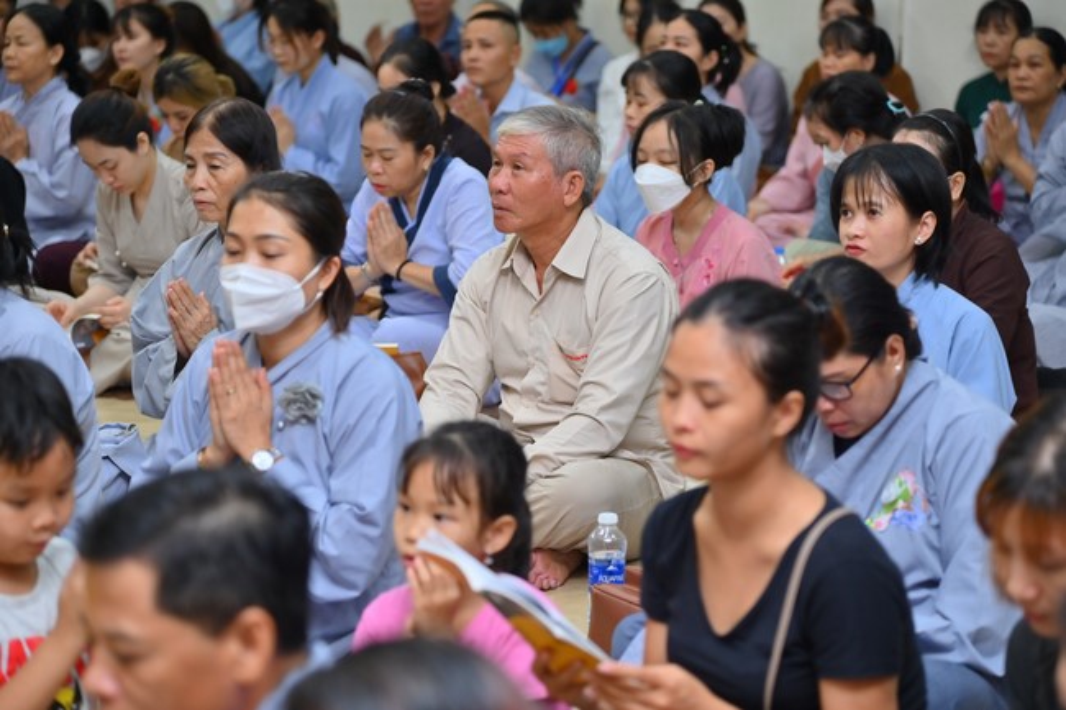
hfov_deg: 17.1
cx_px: 533
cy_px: 355
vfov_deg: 11.4
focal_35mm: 120
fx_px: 3552
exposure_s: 1/60
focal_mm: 120
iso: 1000
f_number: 4
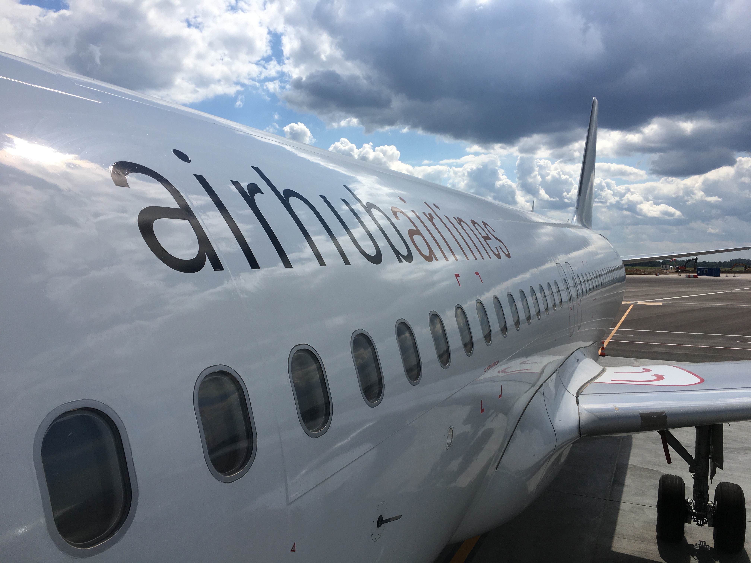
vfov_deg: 48.2
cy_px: 282
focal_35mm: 29
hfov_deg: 61.7
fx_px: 629
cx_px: 376
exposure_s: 1/3846
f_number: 2.2
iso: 25
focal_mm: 4.15
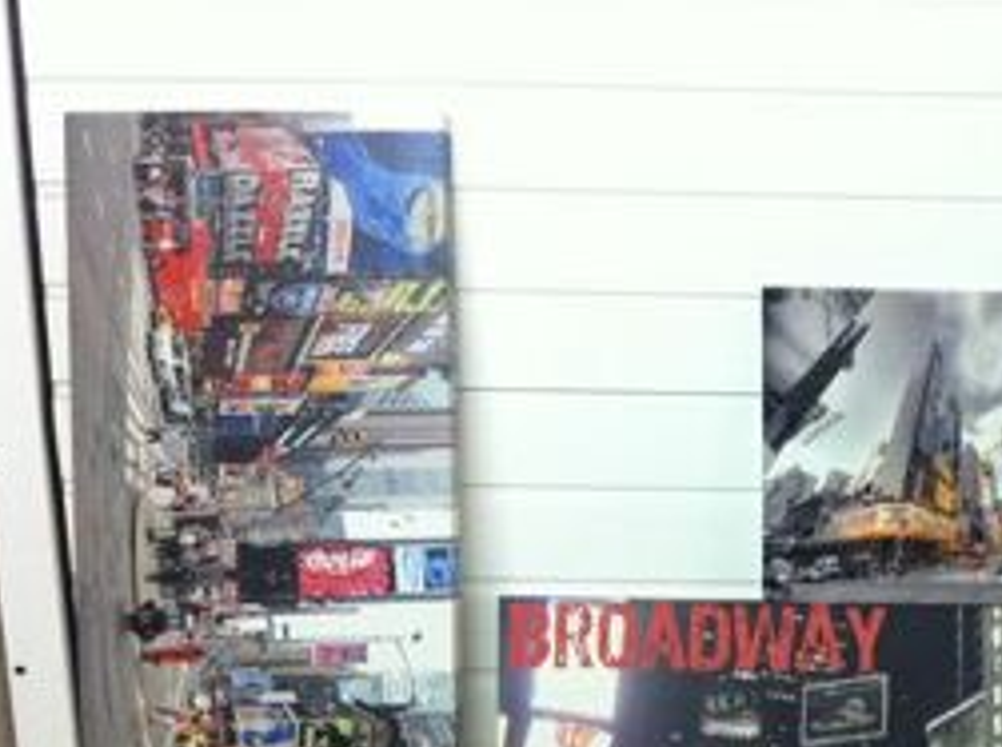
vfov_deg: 21.7
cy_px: 551
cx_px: 942
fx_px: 1935
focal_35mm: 67
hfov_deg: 27.7
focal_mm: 3.85
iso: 400
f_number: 2.8
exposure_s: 1/15
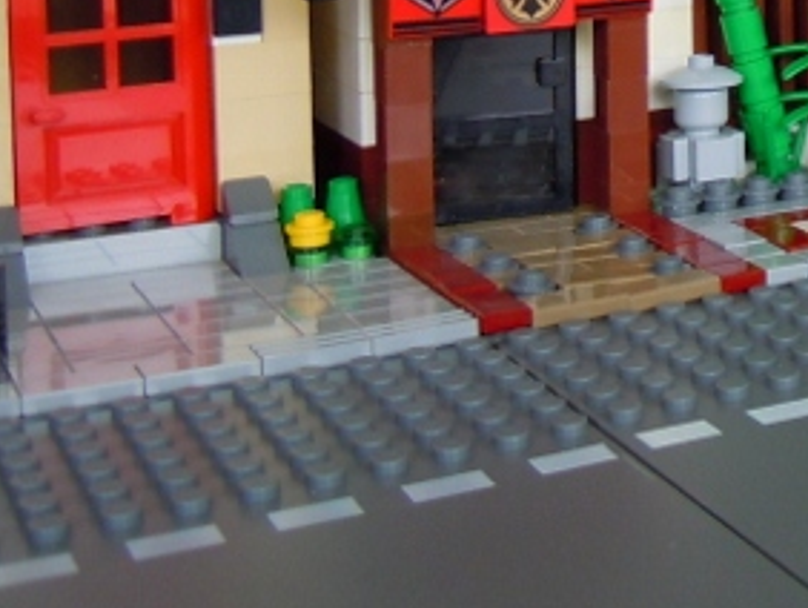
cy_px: -212
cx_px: 997
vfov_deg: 16.3
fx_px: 1986
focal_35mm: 85
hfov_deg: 21.2
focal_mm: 5.4
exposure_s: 1/60
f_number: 3.5
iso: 160
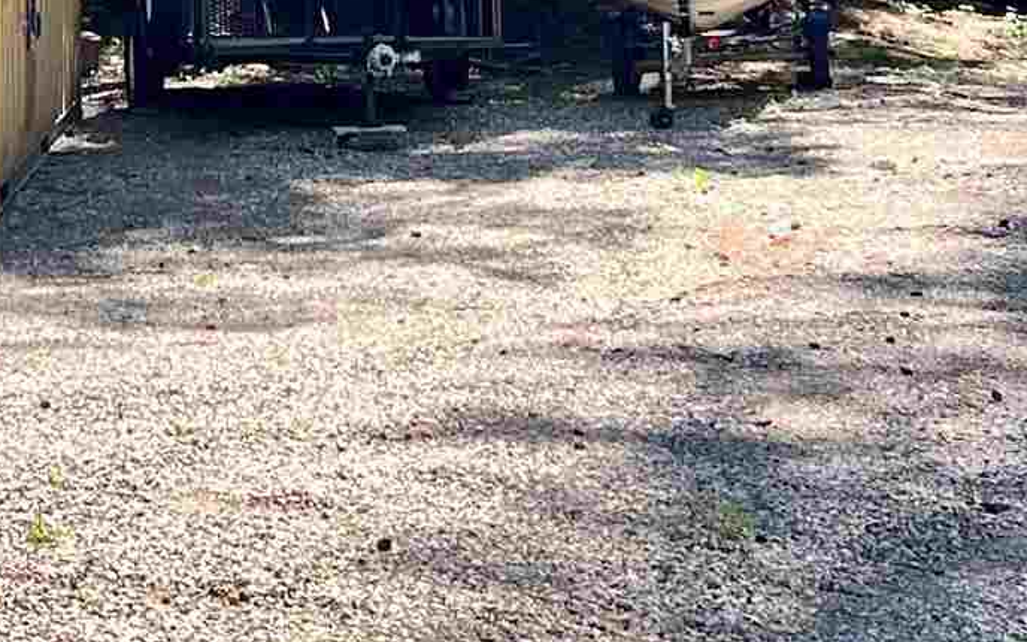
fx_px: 3443
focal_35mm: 123
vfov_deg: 10.3
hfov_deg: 16.9
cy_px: -346
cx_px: 290
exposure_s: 1/780
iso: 50
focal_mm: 5.7
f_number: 1.5
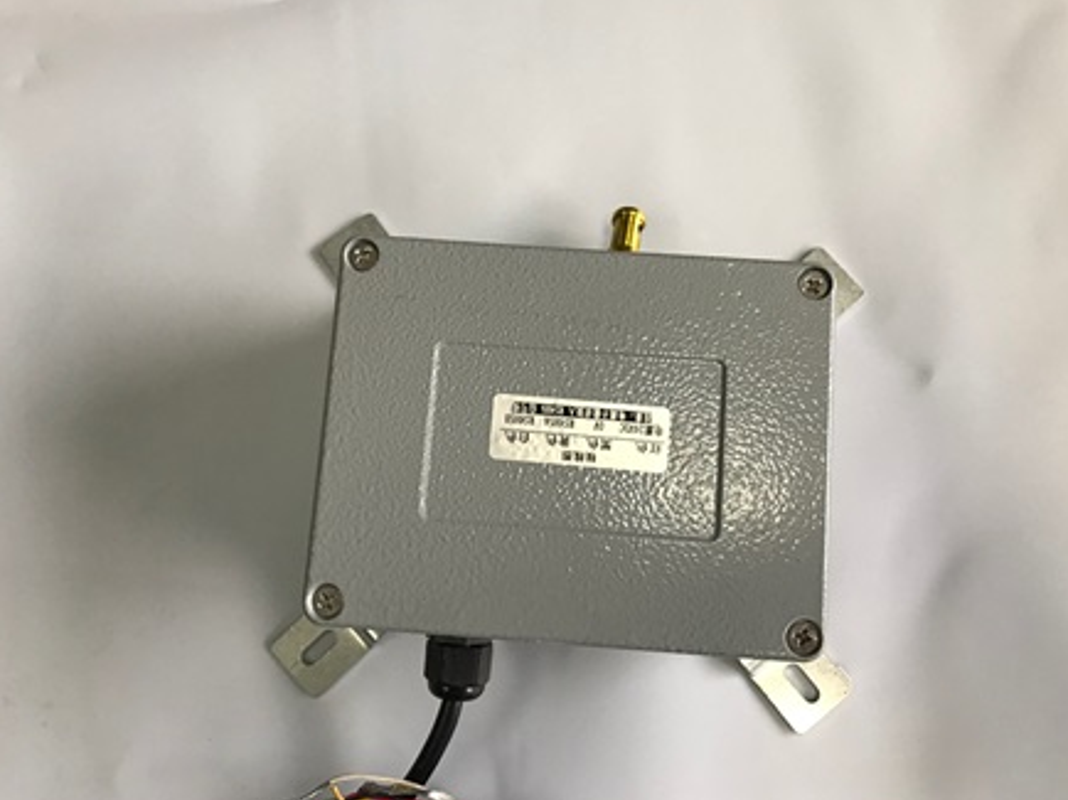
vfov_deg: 48.2
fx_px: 894
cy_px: 405
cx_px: 549
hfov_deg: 61.7
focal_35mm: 29
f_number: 1.8
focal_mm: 3.99
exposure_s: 1/33
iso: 25
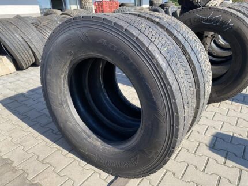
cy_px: 93
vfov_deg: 53.1
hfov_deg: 67.3
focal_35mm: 26
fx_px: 186
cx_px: 124
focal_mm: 4.25
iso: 32
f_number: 1.8
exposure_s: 1/693
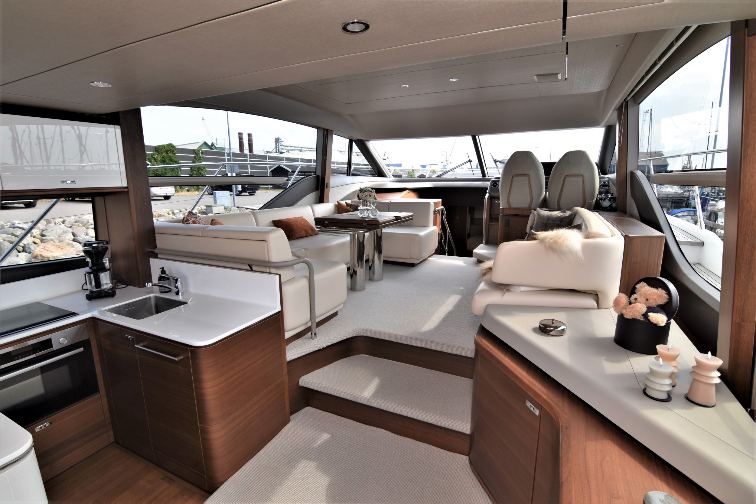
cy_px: 252
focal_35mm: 16
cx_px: 378
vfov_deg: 72.1
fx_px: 346
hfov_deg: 95.0
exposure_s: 1/125
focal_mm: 11
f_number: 5.6
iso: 220
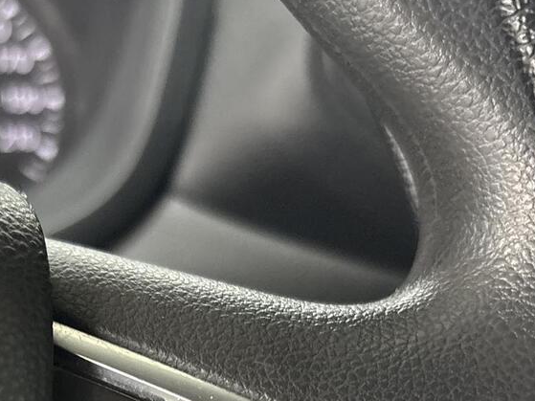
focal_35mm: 67
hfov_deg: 28.3
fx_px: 1035
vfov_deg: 20.2
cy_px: 512
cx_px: 104
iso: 640
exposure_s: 1/25
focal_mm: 5.96
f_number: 1.6
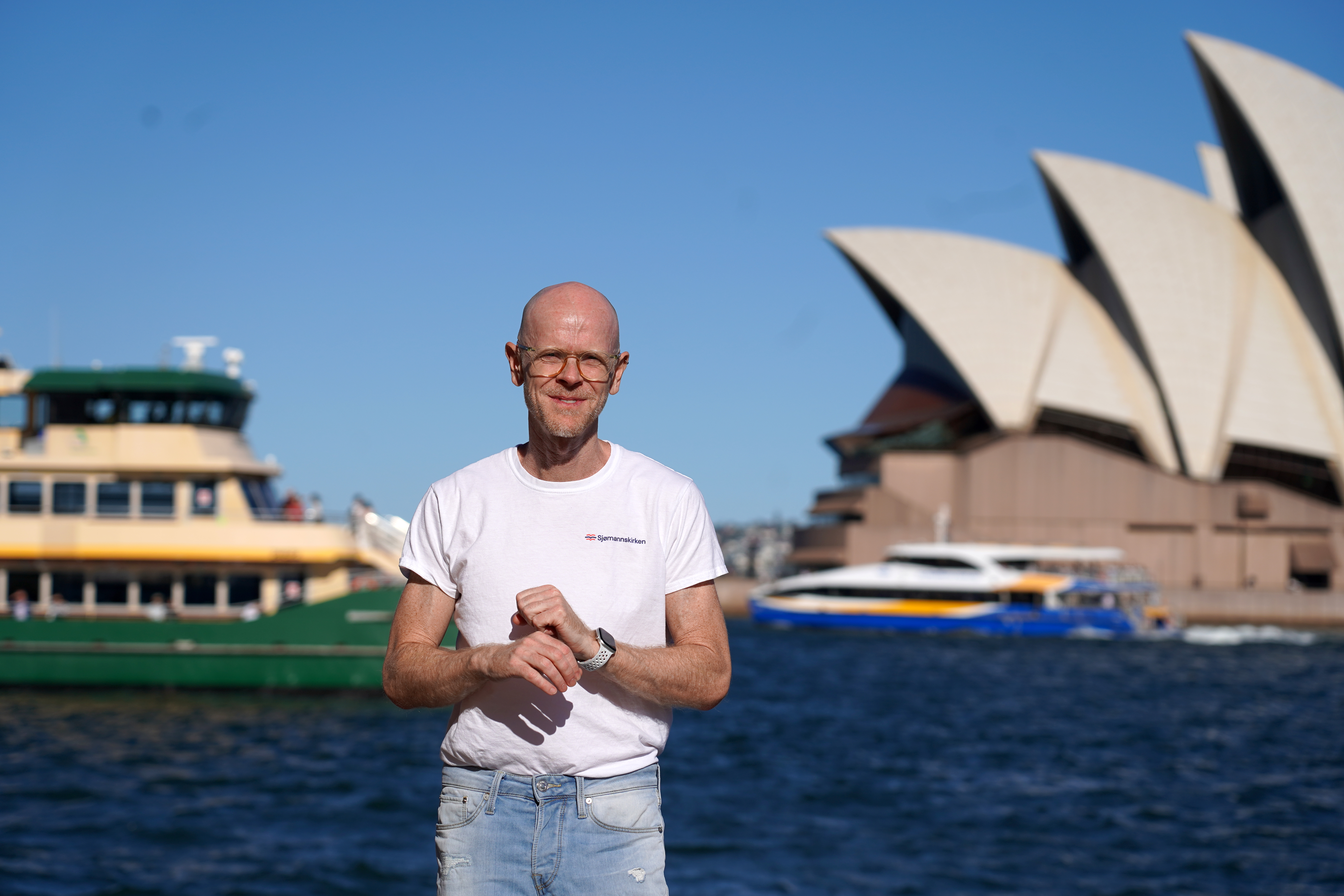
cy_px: 448
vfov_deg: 13.0
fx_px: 3920
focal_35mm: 105
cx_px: 672
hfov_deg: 19.5
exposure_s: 1/2000
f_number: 5
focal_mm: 105
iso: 100
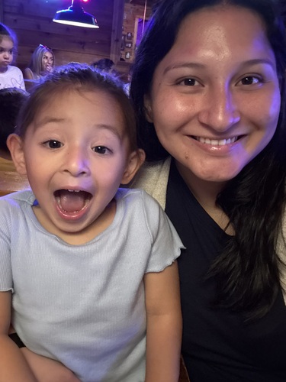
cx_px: 143
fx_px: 330
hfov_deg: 46.8
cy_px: 191
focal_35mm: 30
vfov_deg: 60.0
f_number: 1.9
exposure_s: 1/17
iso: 500
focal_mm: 2.69
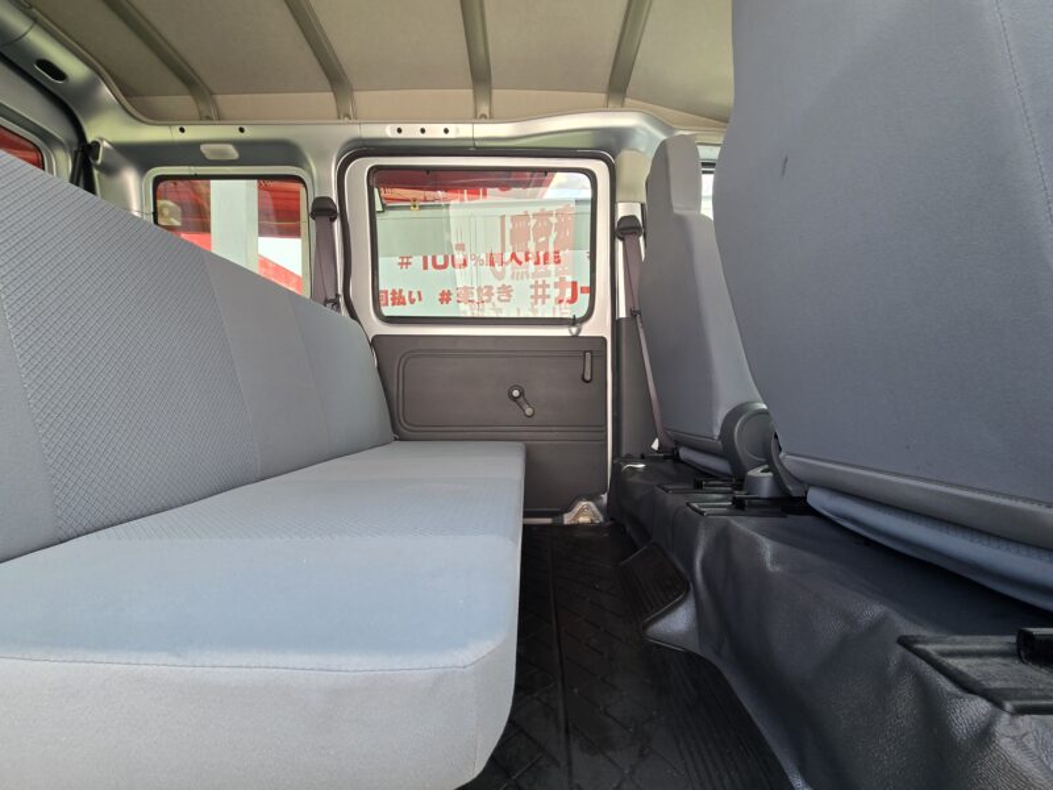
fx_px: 395
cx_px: 526
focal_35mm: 13
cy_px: 395
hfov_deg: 106.2
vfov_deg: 89.9
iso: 50
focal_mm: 2.2
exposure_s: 1/138
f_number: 2.2
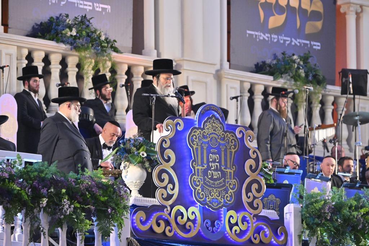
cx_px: 184
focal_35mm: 240
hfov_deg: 8.6
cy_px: 123
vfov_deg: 5.7
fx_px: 2459
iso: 640
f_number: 2.8
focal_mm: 160
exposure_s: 1/320
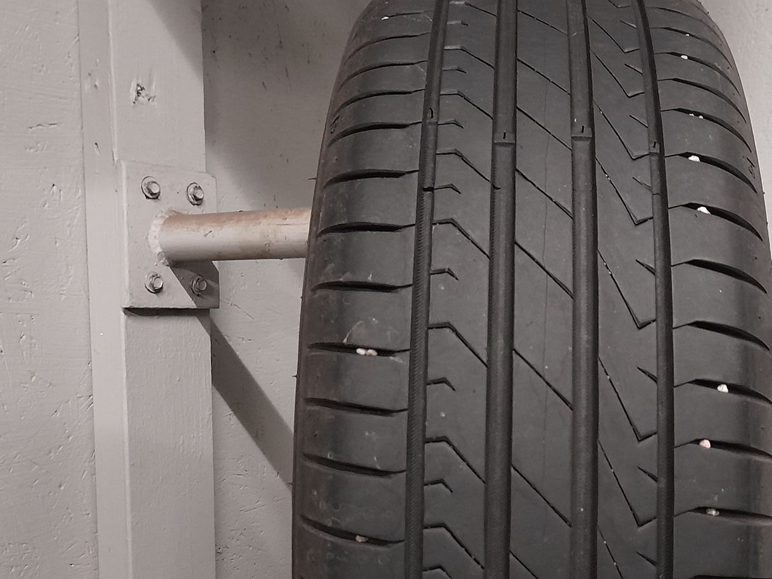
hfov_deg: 43.9
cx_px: 539
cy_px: 385
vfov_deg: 34.0
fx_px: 937
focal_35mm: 42
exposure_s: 1/25
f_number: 2
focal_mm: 4.6
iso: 640
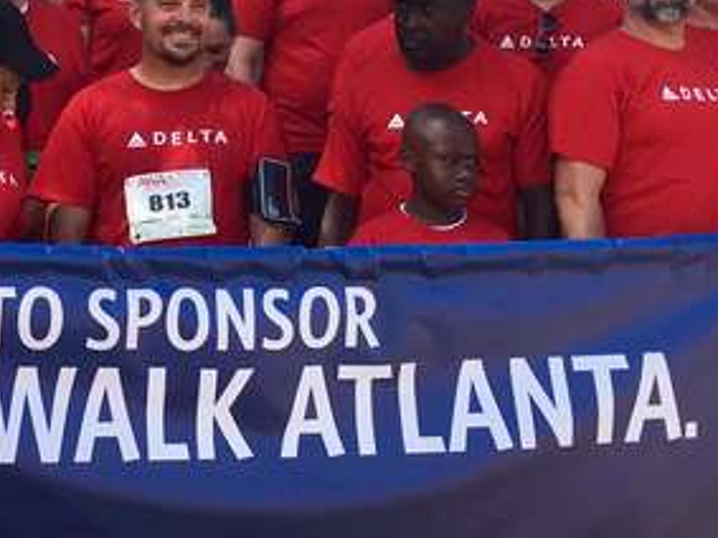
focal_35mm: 82
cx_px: 101
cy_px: 20
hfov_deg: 23.3
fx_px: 1700
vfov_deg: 17.6
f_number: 2.2
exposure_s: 1/574
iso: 25
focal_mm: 4.15
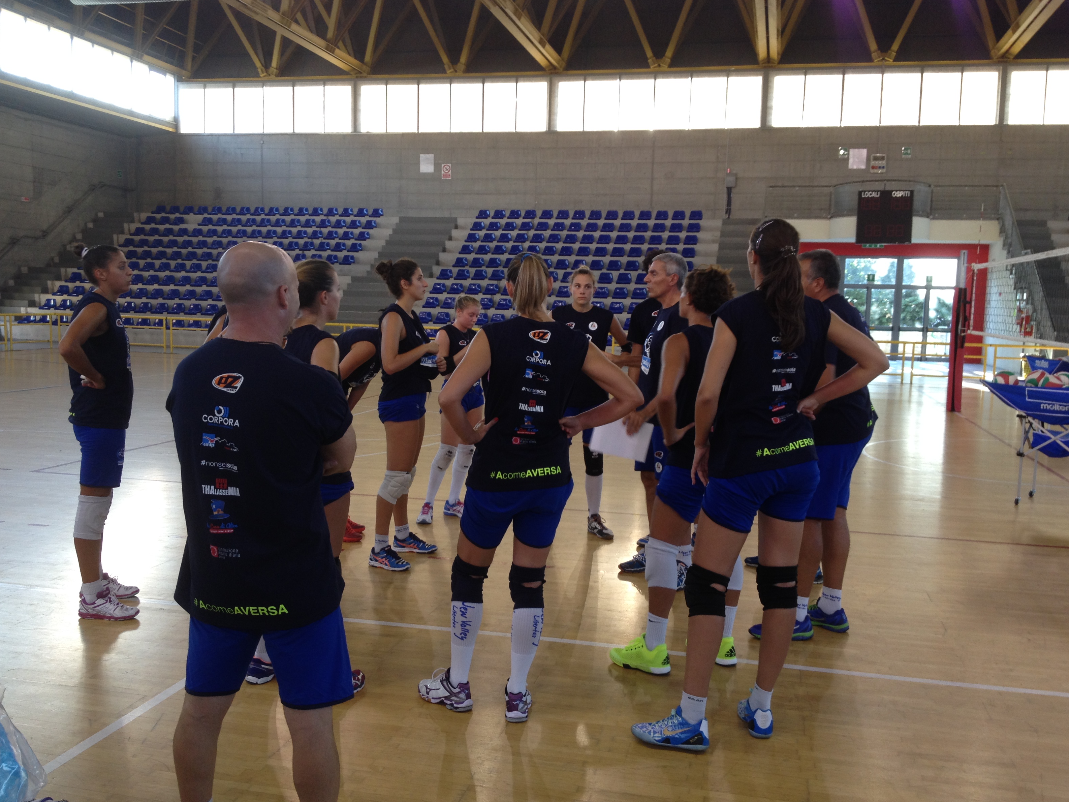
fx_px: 1112
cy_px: 410
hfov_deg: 51.4
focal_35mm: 36
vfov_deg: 39.7
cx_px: 535
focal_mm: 4.28
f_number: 2.4
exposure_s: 1/30
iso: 50
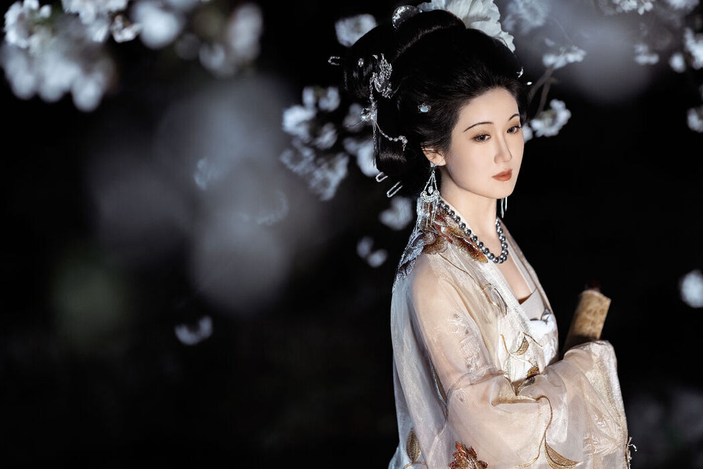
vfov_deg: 16.1
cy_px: 234
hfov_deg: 23.9
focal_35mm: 85
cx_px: 352
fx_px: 1660
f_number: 2
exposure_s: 1/160
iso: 640
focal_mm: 85
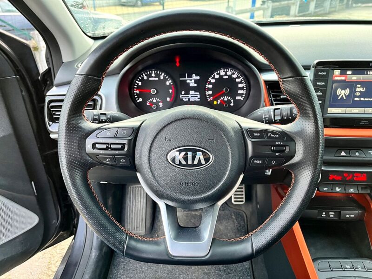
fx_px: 279
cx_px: 186
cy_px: 140
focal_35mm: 26
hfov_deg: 67.3
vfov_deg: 53.1
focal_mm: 5.1
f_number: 1.6
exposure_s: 1/60
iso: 250
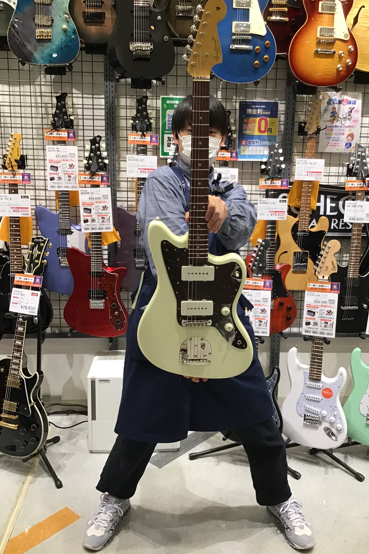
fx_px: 507
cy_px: 272
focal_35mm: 33
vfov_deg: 57.2
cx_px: 202
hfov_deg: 39.9
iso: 40
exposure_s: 1/30
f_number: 2.4
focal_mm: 3.3
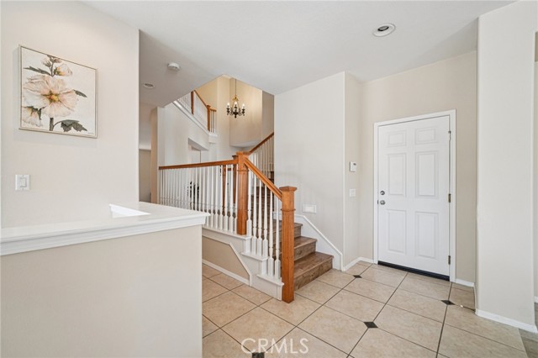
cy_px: 179
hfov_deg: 104.3
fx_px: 209
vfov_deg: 81.1
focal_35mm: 14
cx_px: 269
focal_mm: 14
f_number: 8
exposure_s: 1/25
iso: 400
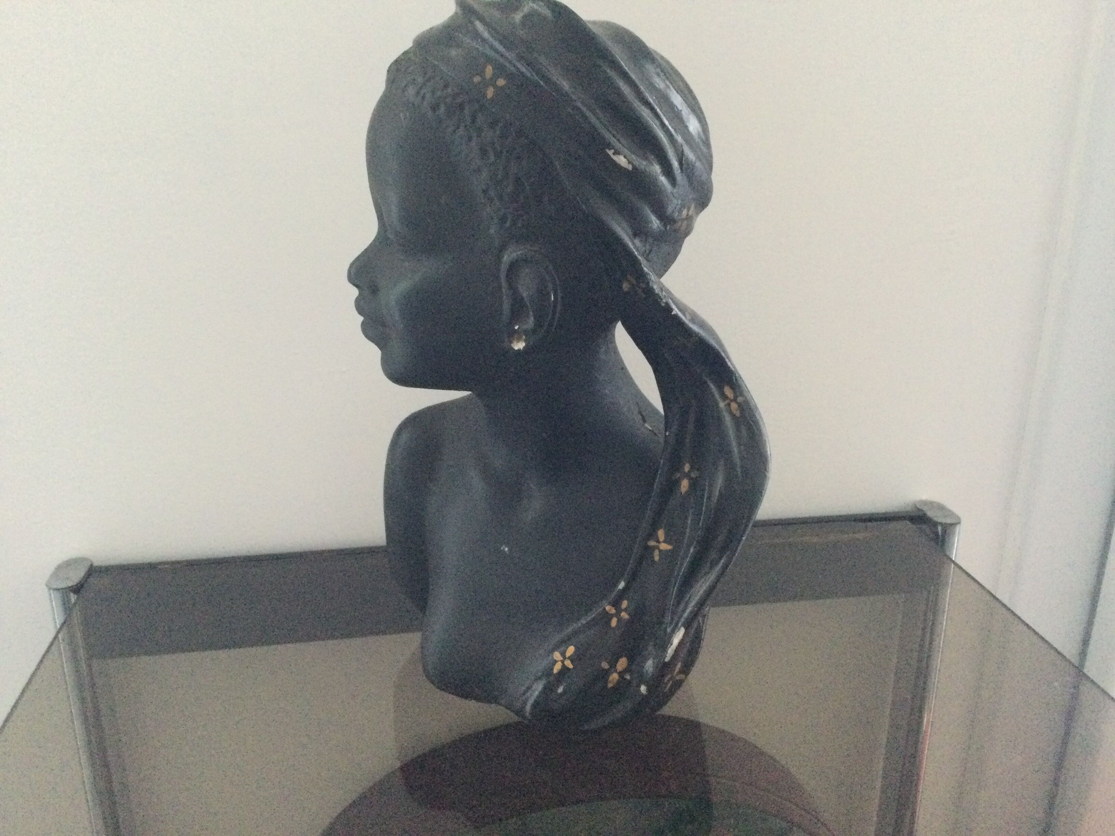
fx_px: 999
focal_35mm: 31
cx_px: 558
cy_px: 418
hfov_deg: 58.4
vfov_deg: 45.4
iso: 320
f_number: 2.4
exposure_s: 1/17
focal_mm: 3.3
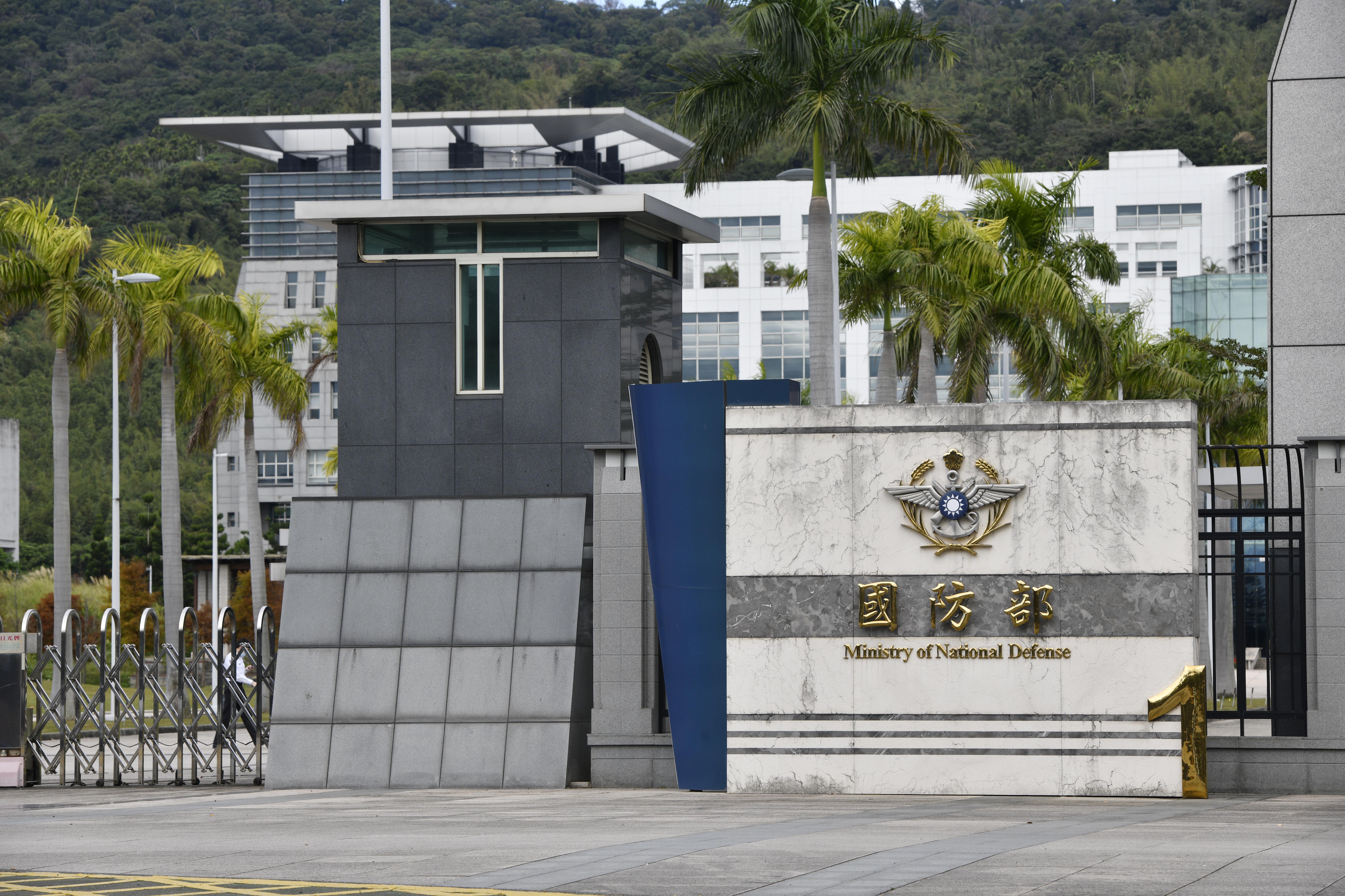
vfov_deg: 10.2
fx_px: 5043
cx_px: 672
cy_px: 448
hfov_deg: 15.2
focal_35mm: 135
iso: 125
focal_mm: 135
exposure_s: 1/250
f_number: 9.5
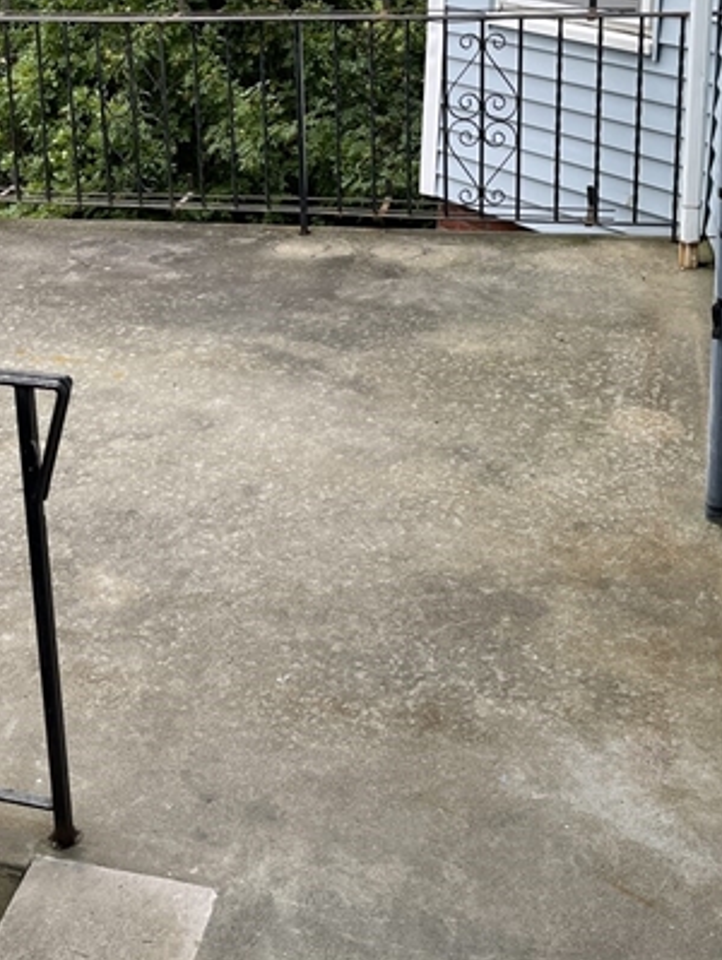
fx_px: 1388
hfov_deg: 28.8
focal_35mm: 50
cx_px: 188
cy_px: 217
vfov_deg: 37.0
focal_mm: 5.1
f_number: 1.6
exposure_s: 1/759
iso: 32
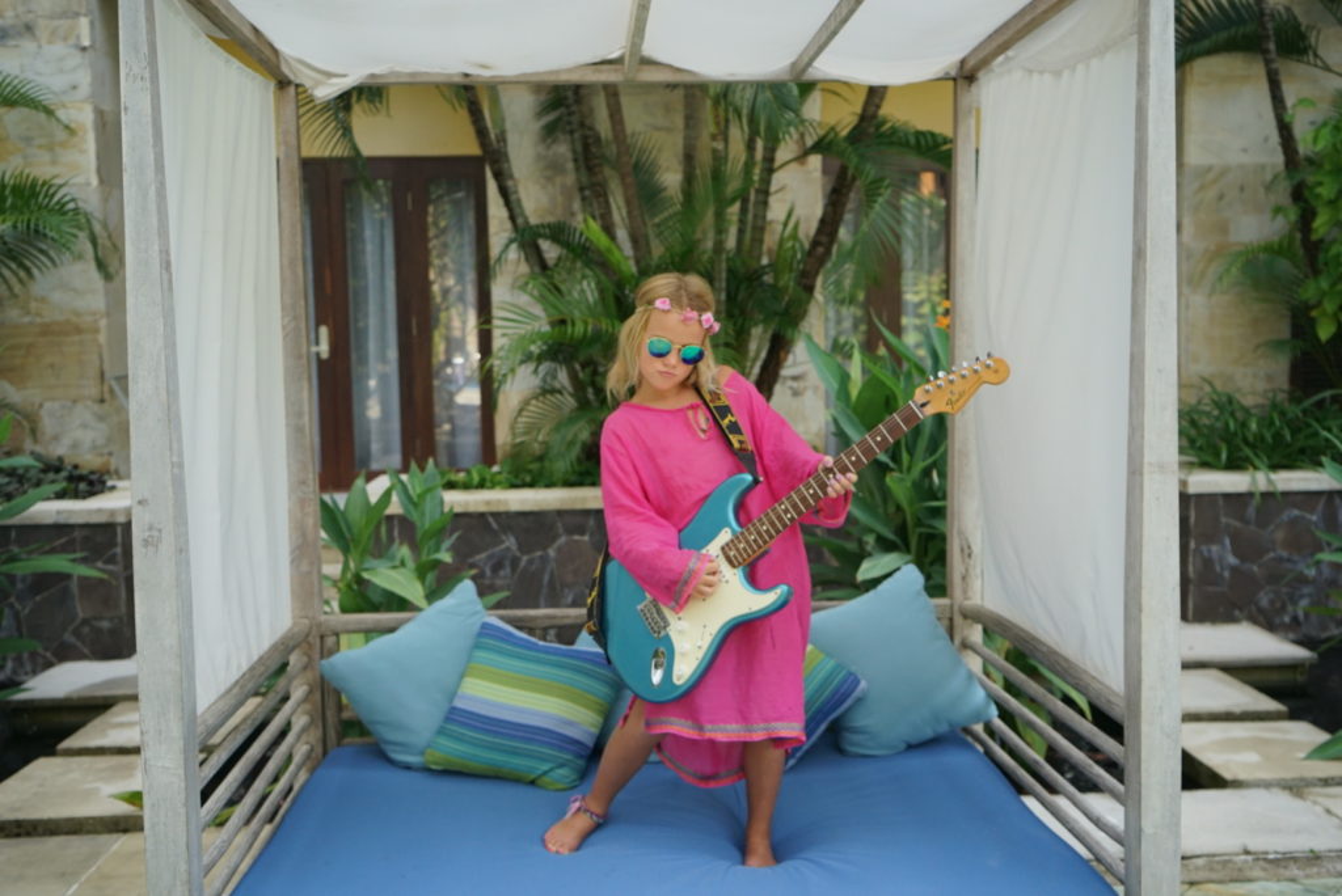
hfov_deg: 57.2
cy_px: 448
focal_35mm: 33
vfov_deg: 40.0
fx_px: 1231
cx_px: 671
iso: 800
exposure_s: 1/1600
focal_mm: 33
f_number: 4
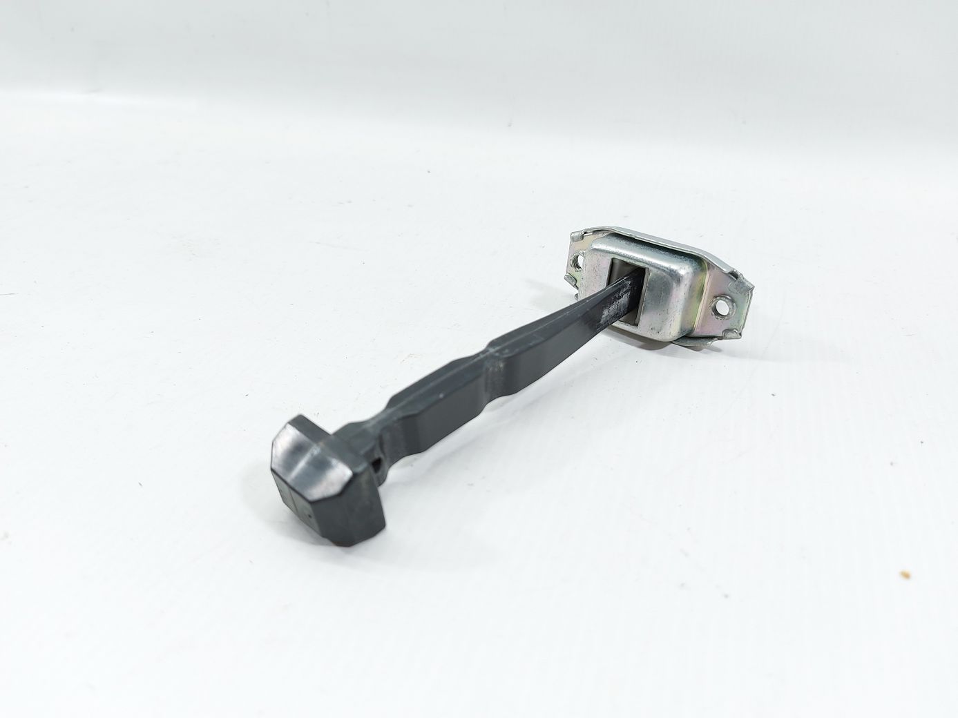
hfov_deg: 71.6
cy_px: 359
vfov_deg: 56.8
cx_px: 479
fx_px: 664
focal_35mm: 24
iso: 64
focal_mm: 5.23
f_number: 1.8
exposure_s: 1/50
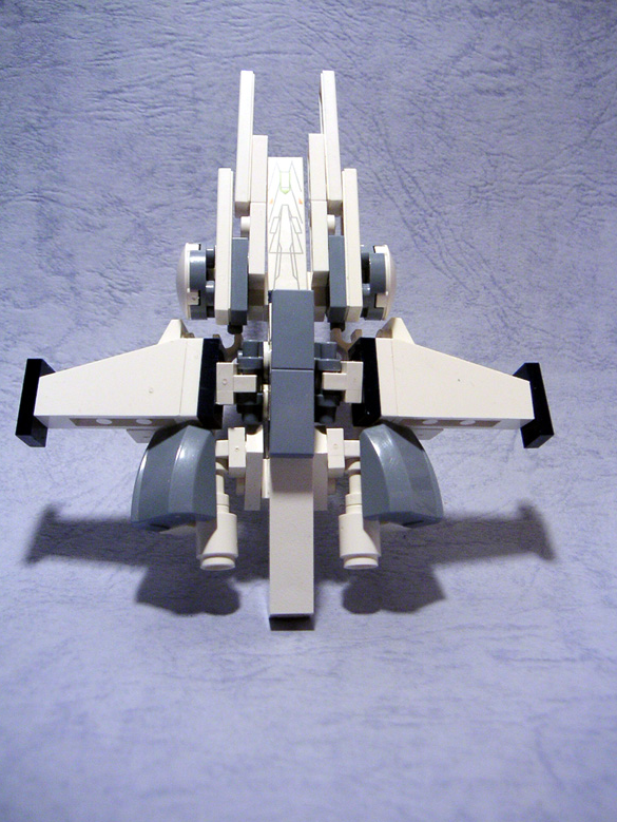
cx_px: 302
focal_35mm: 39
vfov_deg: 47.8
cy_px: 413
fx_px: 926
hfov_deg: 36.8
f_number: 2.8
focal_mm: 6
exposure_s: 1/45
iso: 80
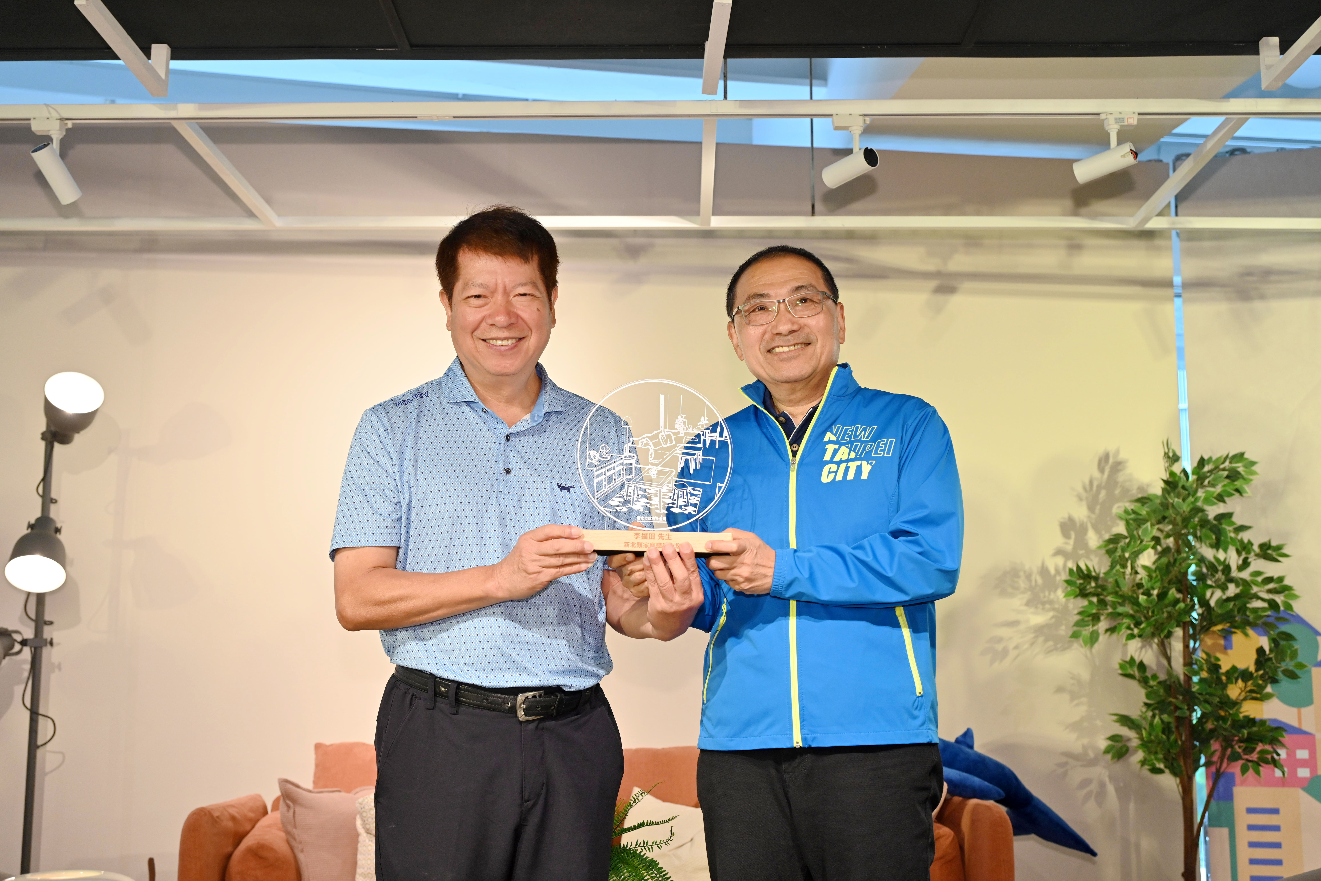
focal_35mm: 42
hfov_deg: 46.4
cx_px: 660
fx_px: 1541
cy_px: 440
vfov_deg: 31.9
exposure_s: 1/125
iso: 640
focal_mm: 42
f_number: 4.5
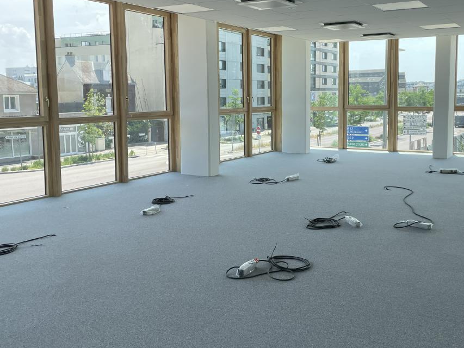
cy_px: 141
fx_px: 523
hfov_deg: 47.6
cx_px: 279
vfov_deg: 36.7
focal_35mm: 39
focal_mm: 4.2
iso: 32
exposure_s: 1/888
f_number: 1.6
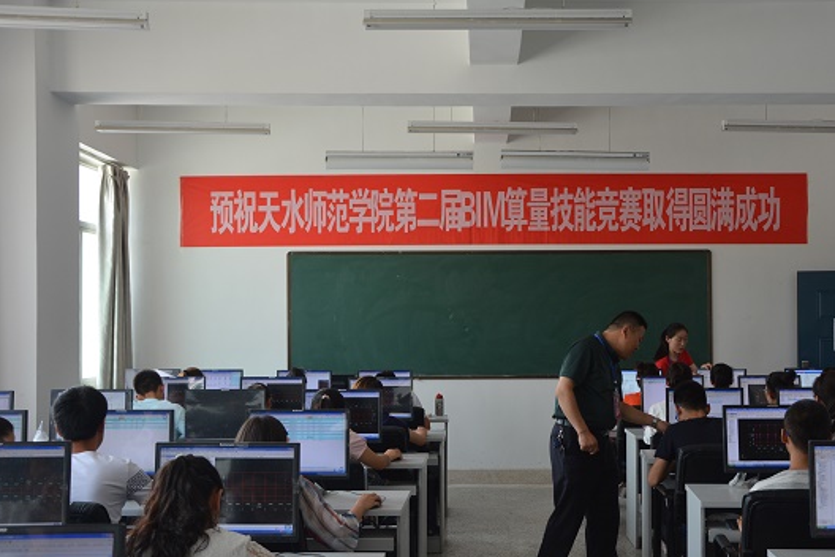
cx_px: 481
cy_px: 311
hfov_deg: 41.0
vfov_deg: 28.1
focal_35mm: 48
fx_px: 1113
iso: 400
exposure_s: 1/100
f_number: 5
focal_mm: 26
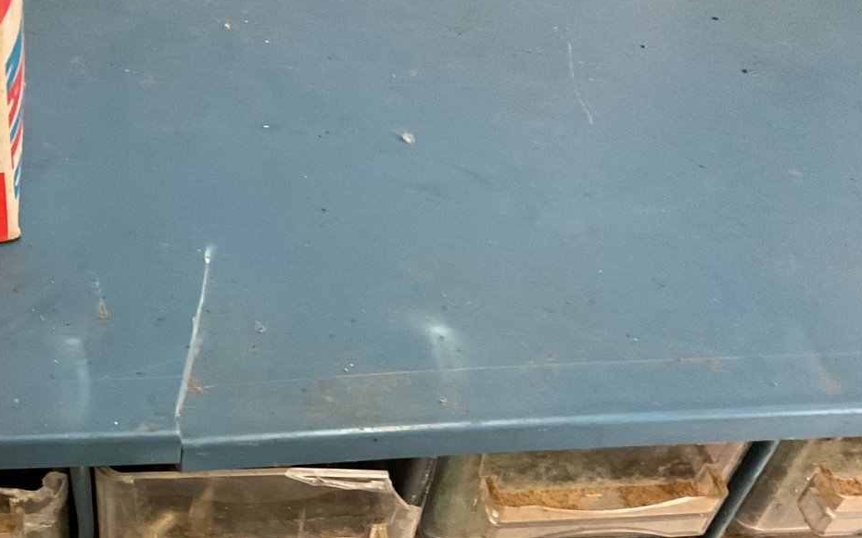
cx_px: 163
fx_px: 1174
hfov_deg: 38.7
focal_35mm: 50
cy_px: 468
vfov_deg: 25.2
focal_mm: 3
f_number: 1.8
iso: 400
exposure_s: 1/30
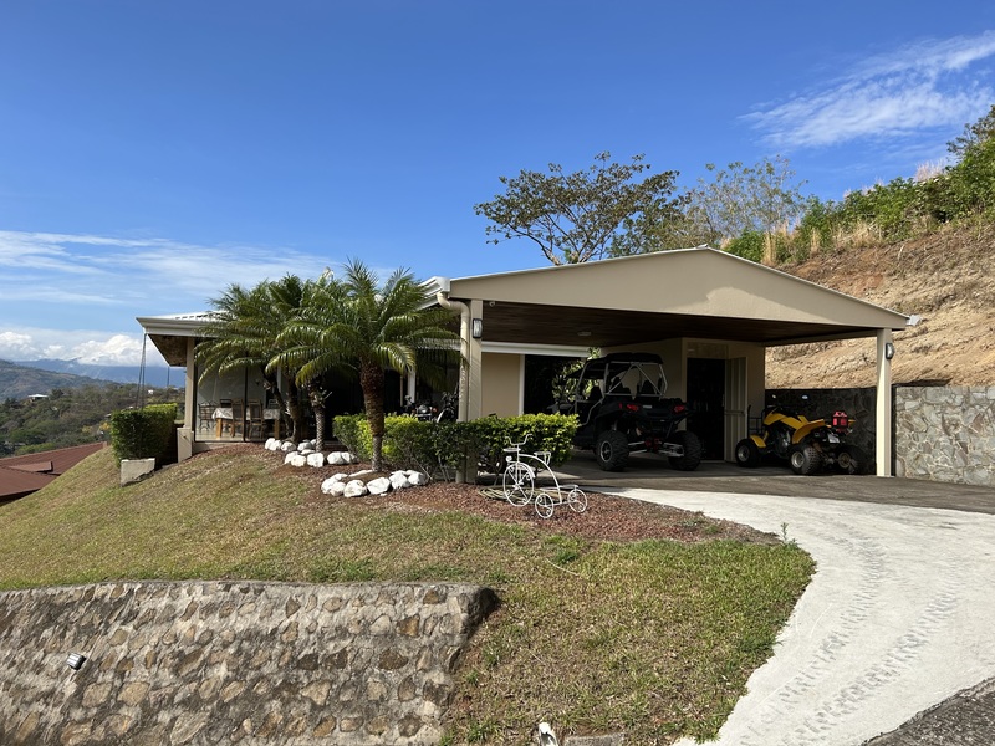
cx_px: 498
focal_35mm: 26
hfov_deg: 67.3
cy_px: 373
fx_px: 747
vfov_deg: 53.1
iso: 50
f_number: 1.5
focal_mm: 5.7
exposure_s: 1/4115
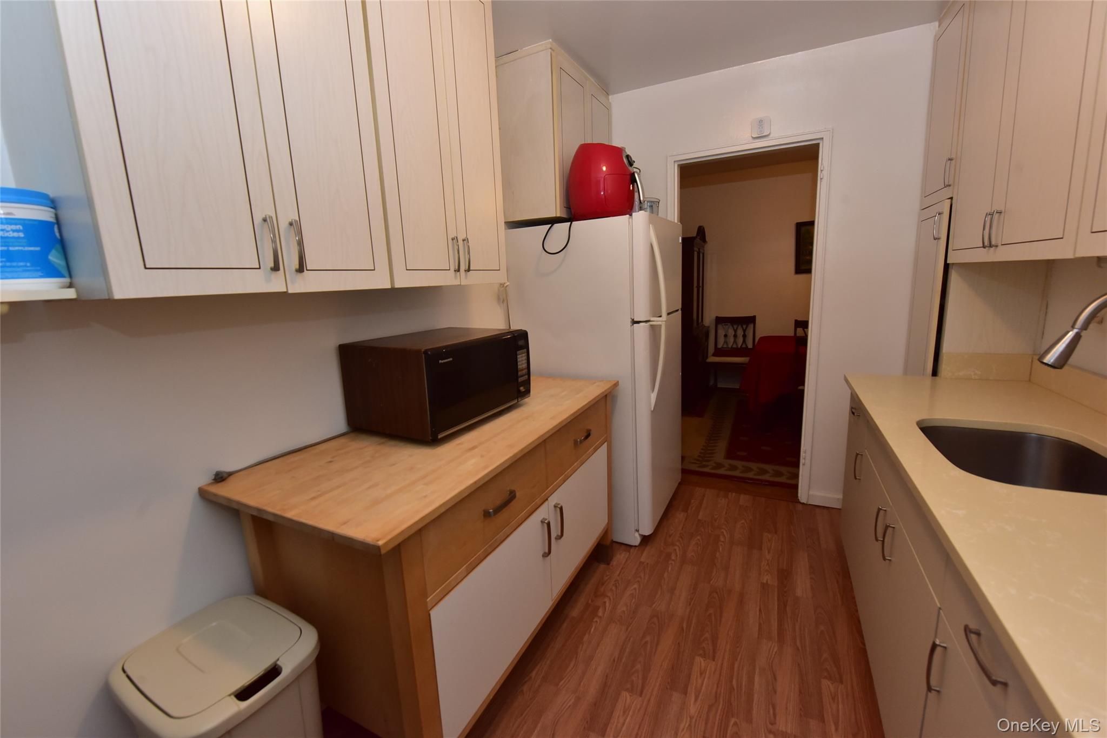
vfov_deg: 81.2
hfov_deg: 104.3
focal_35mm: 14
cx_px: 554
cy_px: 369
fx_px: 430
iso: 1400
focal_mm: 14
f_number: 7.1
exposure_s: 1/60
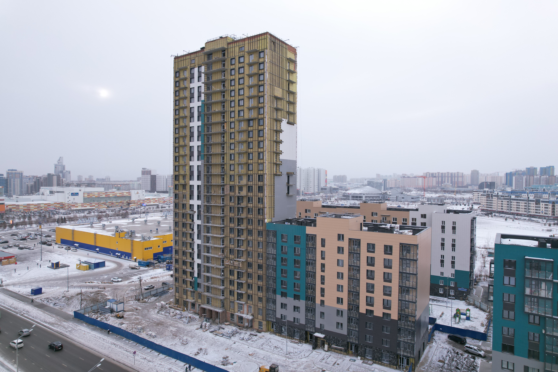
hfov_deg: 78.6
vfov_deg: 57.2
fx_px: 341
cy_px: 186
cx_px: 279
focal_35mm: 22
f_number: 2.8
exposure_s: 1/80
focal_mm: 8.38
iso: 100
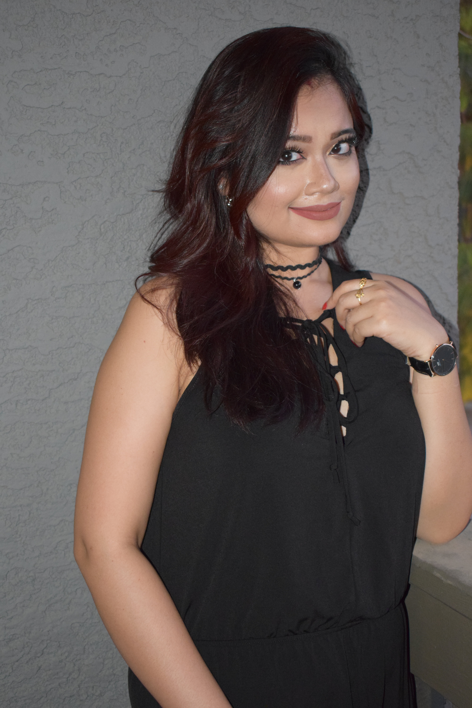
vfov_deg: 36.9
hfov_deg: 25.1
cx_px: 236
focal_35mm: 54
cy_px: 354
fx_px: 1062
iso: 3200
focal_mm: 36
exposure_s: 1/60
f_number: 4.8
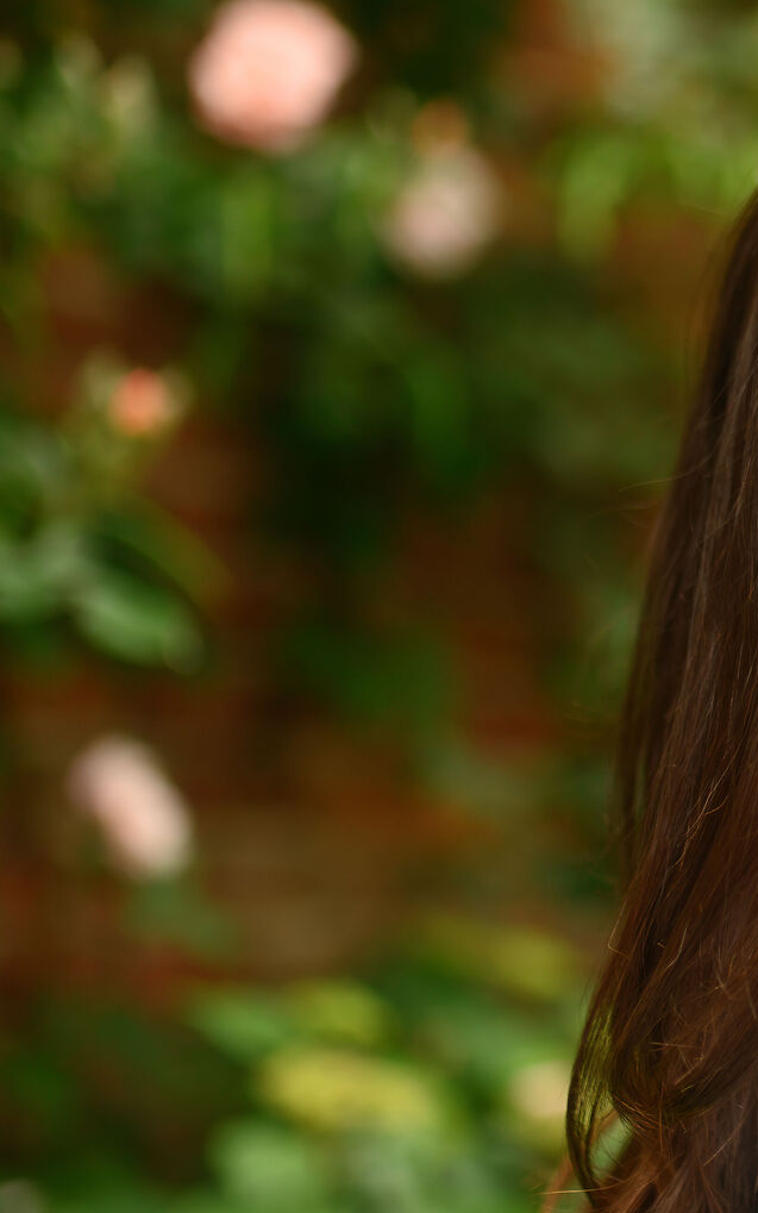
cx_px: 1076
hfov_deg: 14.7
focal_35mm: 84
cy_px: 479
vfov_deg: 24.6
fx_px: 2776
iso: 100
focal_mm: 35
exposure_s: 1/100
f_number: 1.4
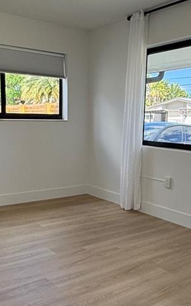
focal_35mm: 40
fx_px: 333
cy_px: 177
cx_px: 96
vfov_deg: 49.1
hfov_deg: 32.0
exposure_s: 1/187
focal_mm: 2.22
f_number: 2.2
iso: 64
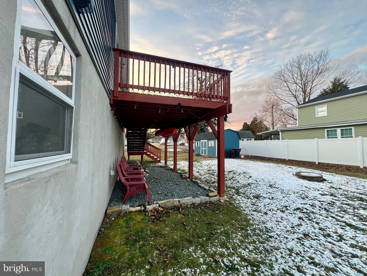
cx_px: 184
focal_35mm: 13
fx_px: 138
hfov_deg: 106.2
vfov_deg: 89.9
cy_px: 138
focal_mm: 1.57
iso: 80
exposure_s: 1/99
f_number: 1.8
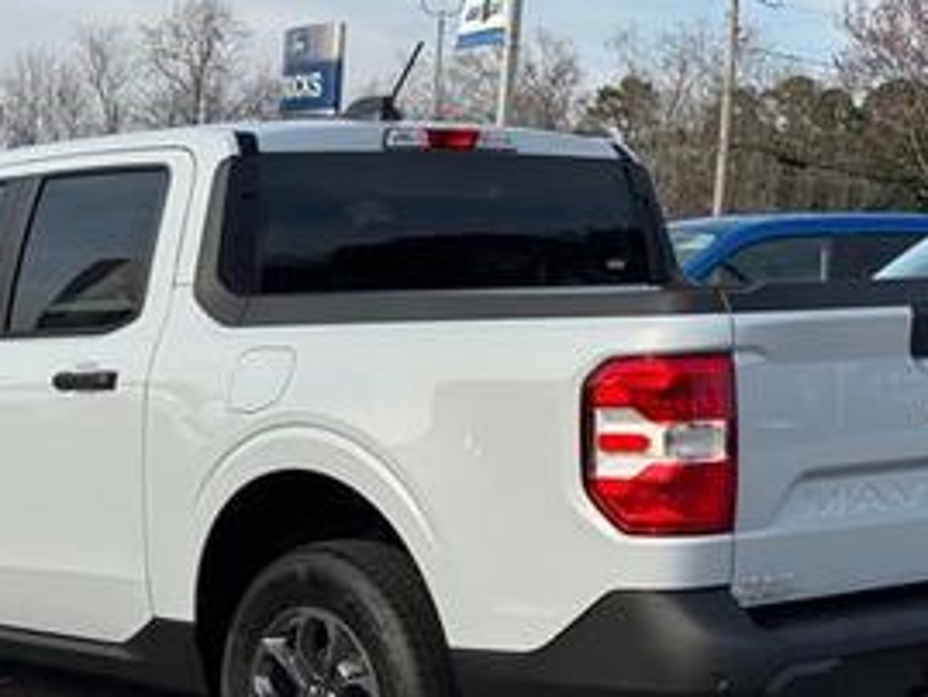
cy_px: 528
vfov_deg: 16.3
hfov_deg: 21.7
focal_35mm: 90
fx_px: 2414
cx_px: 393
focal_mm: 6.76
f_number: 1.78
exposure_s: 1/2959
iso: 64
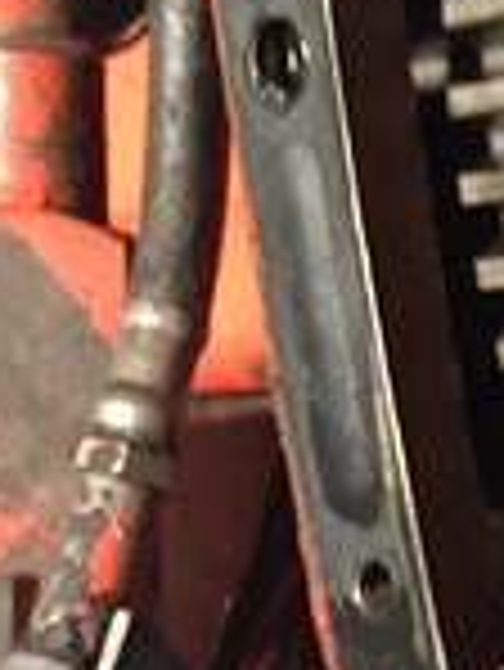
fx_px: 2598
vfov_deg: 13.9
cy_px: 976
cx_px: 486
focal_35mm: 134
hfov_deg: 11.0
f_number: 2.2
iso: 250
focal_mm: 4.15
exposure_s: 1/17
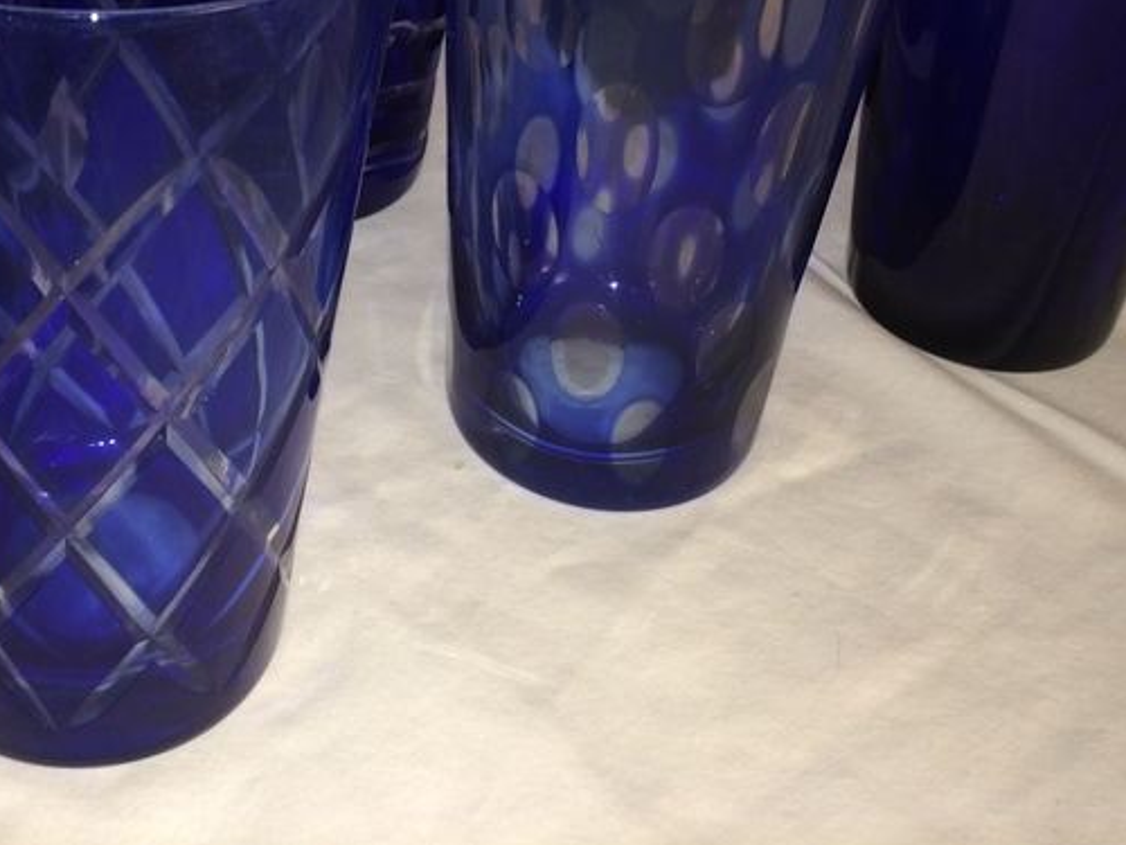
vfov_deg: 26.2
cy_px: 89
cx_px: 412
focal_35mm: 54
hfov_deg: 35.3
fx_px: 1757
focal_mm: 4.12
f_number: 2.2
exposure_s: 1/46
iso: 32
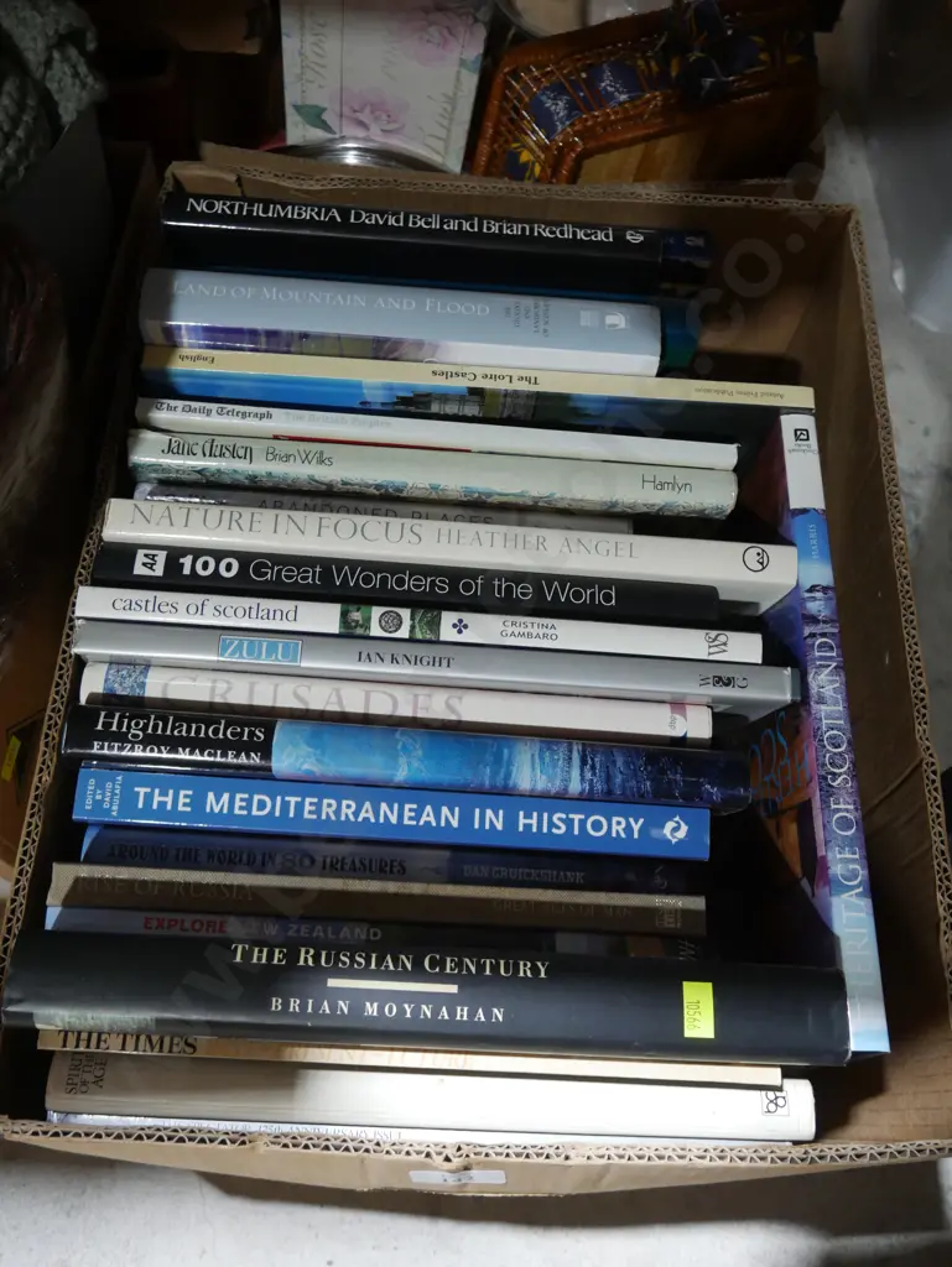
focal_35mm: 28
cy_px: 634
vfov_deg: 63.4
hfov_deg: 49.8
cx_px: 476
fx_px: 1026
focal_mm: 14
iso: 1000
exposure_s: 1/60
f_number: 4
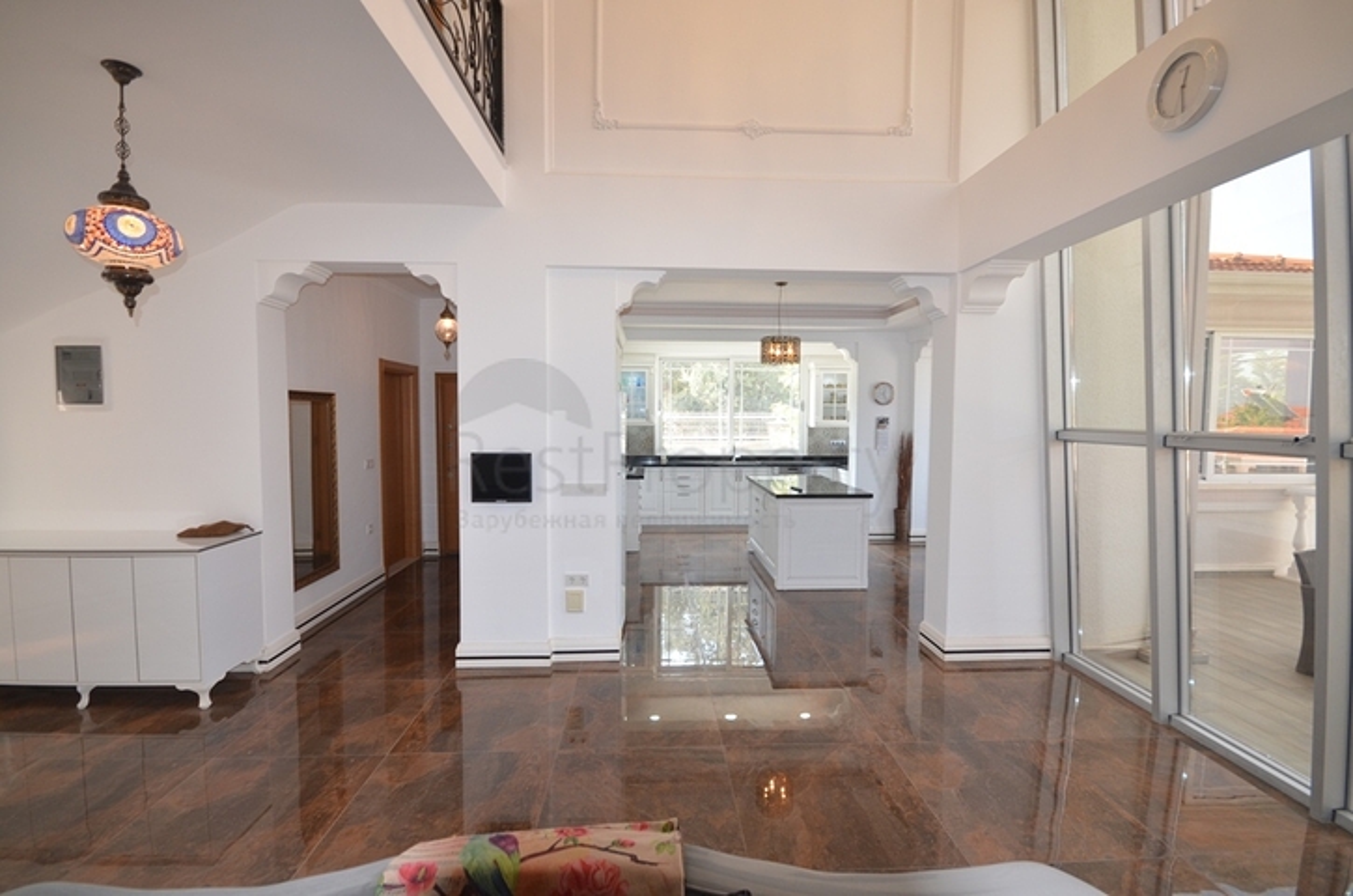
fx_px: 563
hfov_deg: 100.5
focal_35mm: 15
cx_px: 676
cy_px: 448
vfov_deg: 77.1
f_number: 7.1
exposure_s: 1/60
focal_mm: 10
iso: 400
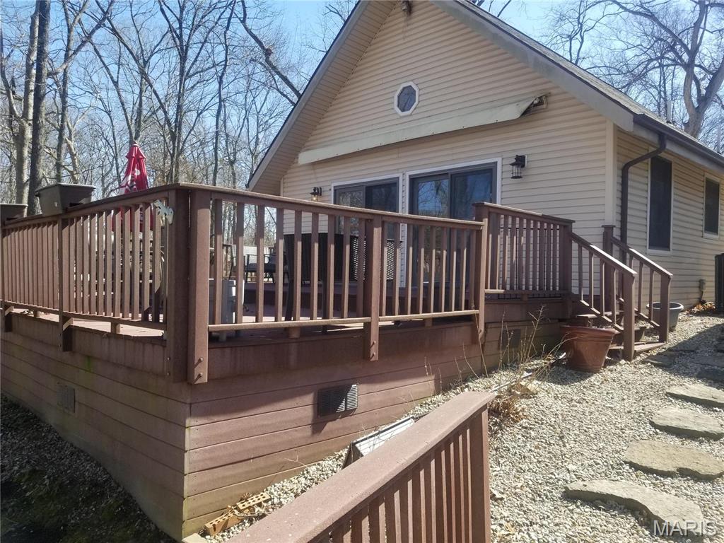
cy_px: 272
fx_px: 544
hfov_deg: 67.3
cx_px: 362
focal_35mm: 26
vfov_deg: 53.1
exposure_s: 1/760
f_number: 1.7
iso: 50
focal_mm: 4.3
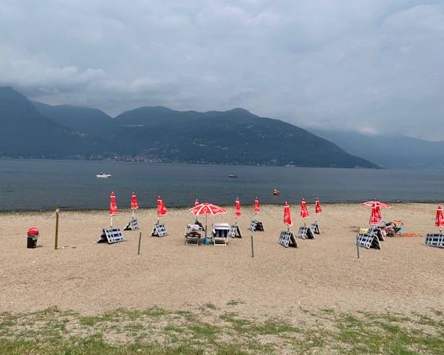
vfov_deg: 51.5
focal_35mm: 28
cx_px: 224
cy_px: 183
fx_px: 368
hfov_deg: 62.2
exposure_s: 1/4464
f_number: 1.8
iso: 25
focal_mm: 4.25
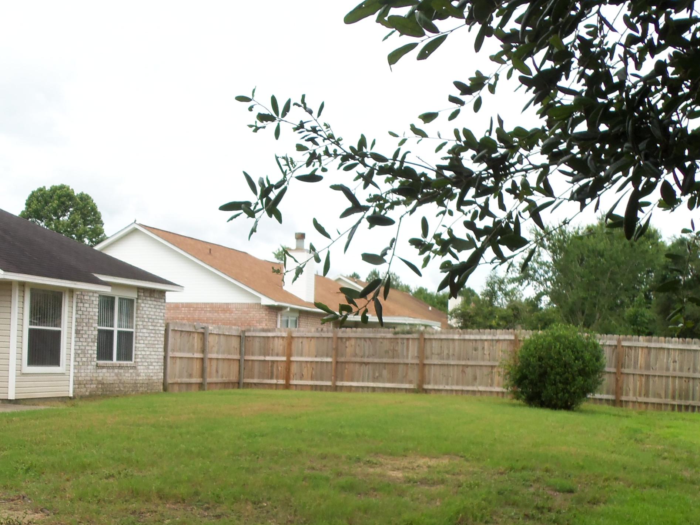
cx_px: 265
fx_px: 930
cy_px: 345
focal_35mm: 46
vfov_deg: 31.3
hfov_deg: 41.0
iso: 80
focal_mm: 5.2
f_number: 3.4
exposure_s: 1/500
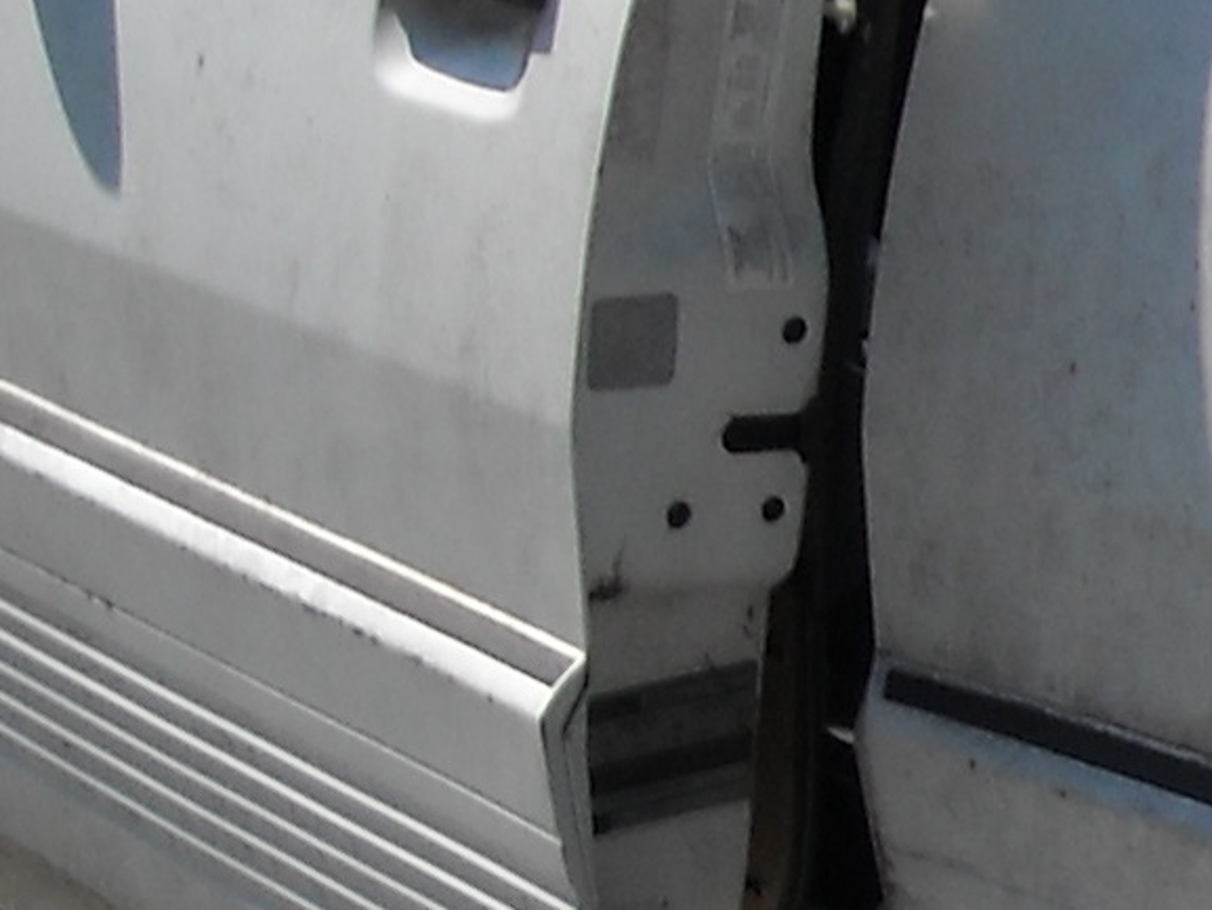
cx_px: 2674
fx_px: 6934
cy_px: 1164
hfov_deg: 9.2
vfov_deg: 7.4
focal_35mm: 198
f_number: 5.6
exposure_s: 1/384
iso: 64
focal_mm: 5.7
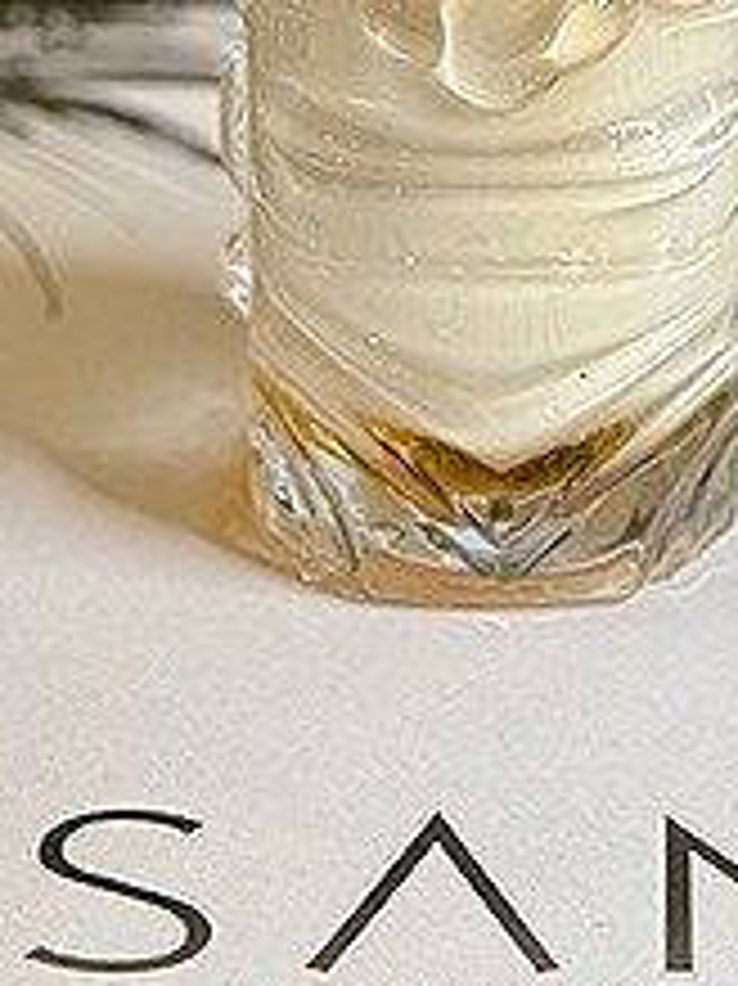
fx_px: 9361
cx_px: 400
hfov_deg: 4.5
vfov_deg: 6.0
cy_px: -234
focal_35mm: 329
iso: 250
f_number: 2.8
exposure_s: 1/77
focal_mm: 15.66
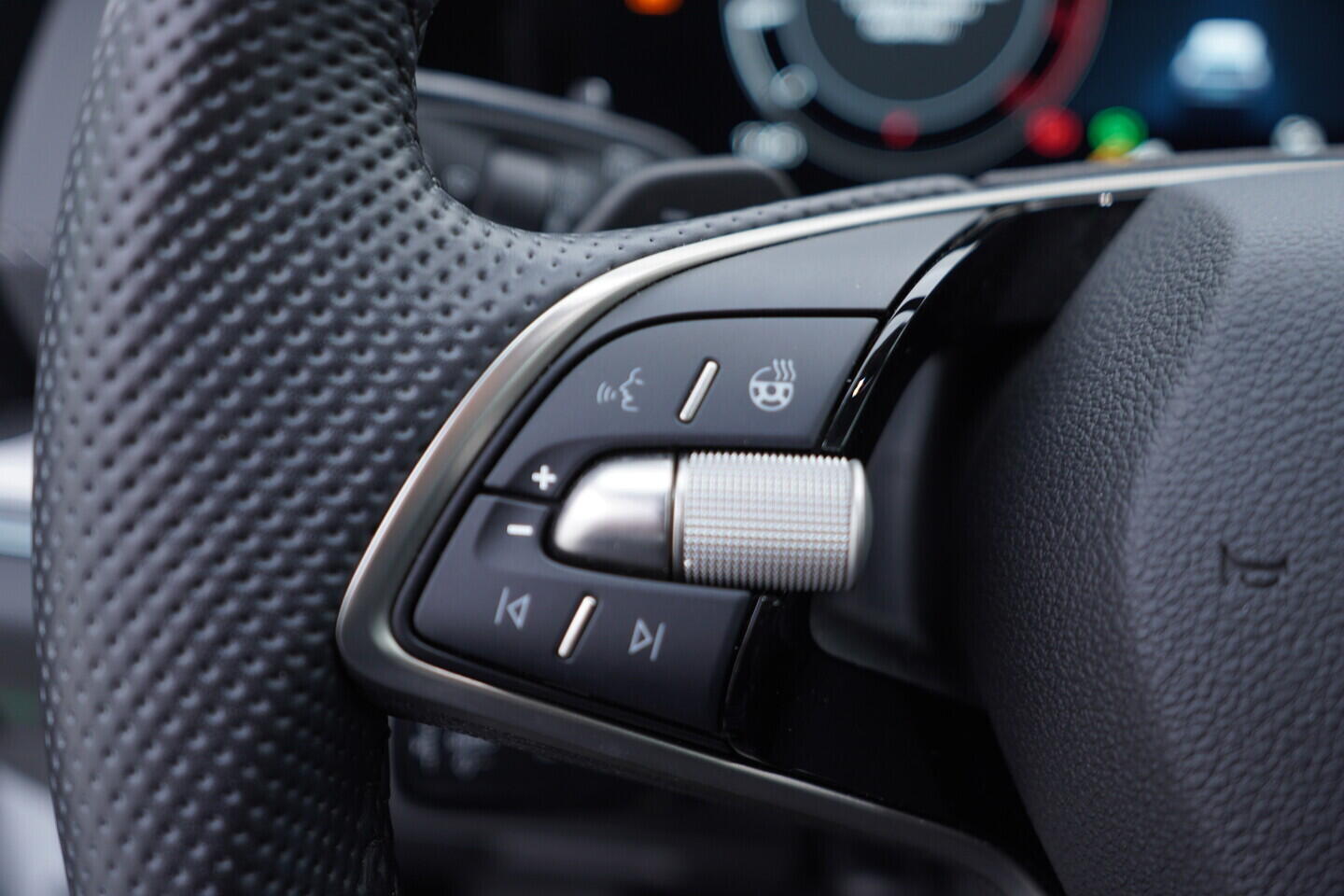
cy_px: 448
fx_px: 1344
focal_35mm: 36
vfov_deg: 36.9
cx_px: 672
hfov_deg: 53.1
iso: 125
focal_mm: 24
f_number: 2.8
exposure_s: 1/40
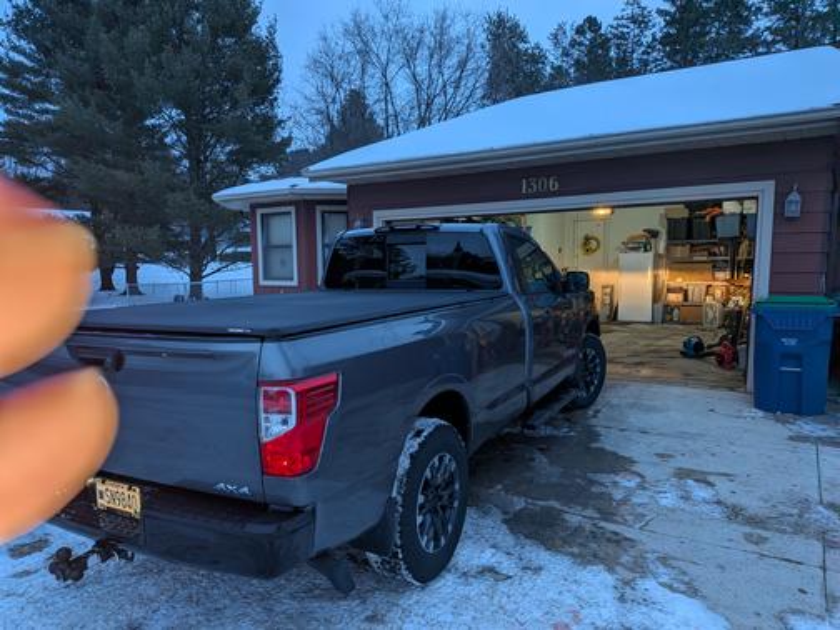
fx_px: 582
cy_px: 315
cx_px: 420
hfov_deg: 71.6
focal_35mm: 24
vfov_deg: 56.8
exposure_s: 1/259
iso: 29
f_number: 1.7
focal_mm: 4.53
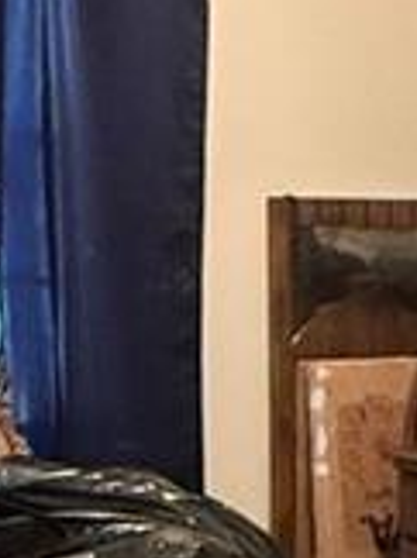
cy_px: 262
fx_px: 1675
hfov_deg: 13.7
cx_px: 538
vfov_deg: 18.9
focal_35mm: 104
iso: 1250
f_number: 2.2
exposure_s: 1/40
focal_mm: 2.22
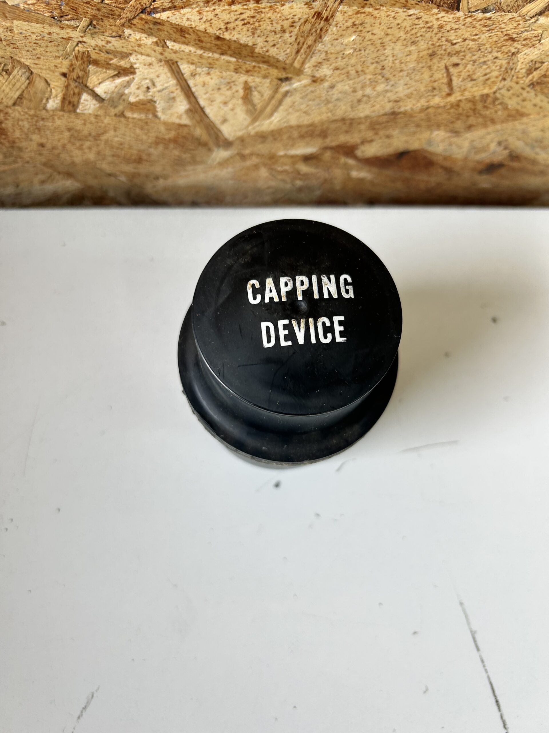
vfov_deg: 67.3
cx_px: 274
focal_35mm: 26
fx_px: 550
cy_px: 366
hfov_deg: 53.1
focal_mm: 5.7
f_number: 1.5
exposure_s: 1/120
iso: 40
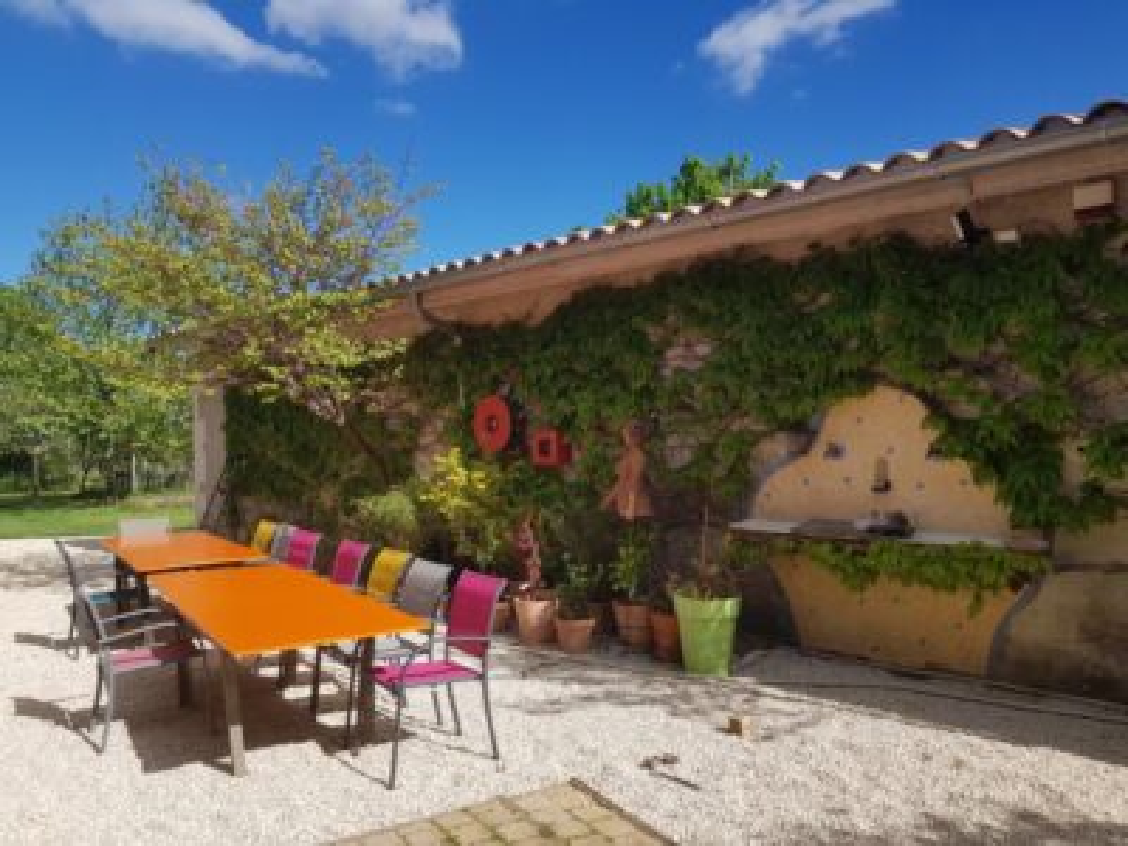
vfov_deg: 53.1
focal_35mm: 26
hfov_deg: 67.3
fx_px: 847
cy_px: 423
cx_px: 564
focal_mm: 4.2
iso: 40
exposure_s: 1/2368
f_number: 1.7
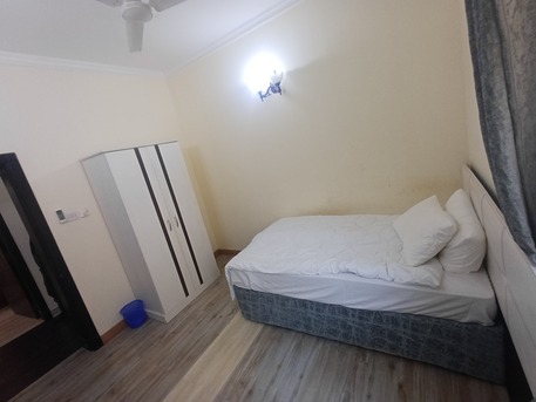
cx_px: 268
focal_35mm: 16
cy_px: 201
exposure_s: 1/50
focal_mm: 1.64
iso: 160
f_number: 2.2
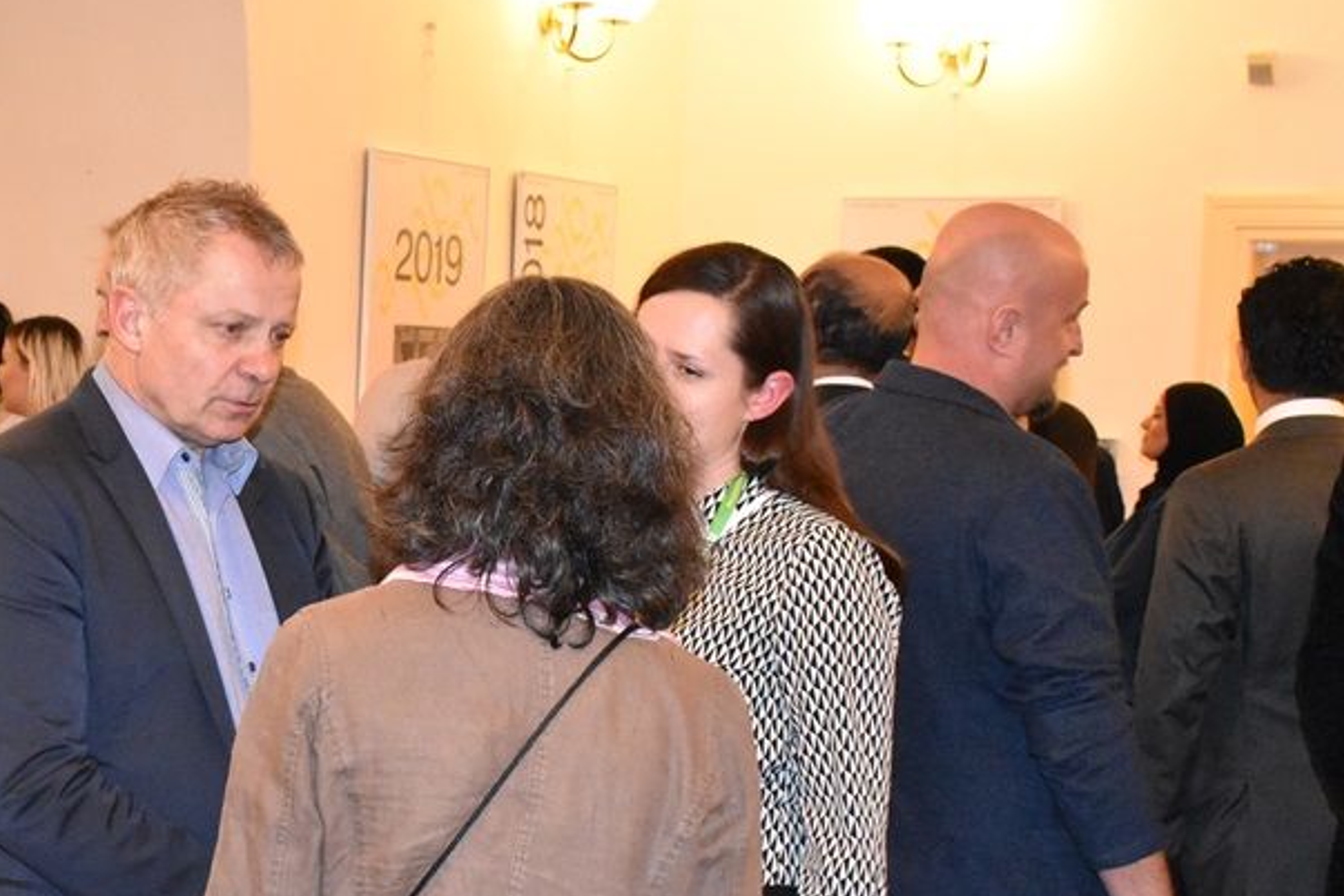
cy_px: 605
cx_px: 276
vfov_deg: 18.4
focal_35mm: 74
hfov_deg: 26.9
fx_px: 2757
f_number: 8
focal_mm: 29
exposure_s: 1/60
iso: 6400
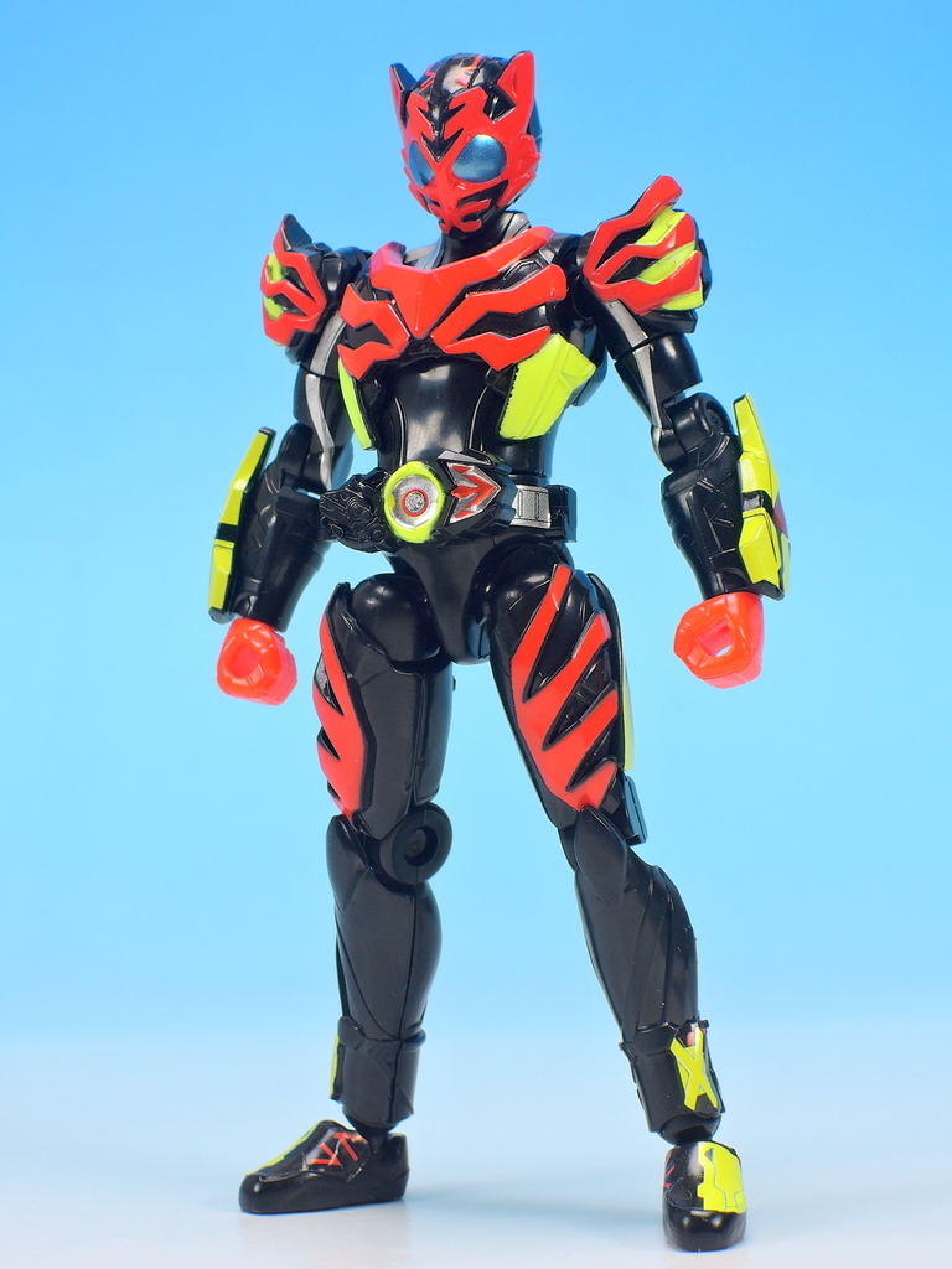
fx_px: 3850
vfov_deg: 18.7
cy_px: 634
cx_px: 476
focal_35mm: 105
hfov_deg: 14.1
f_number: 7.3
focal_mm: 22.4
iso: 80
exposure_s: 1
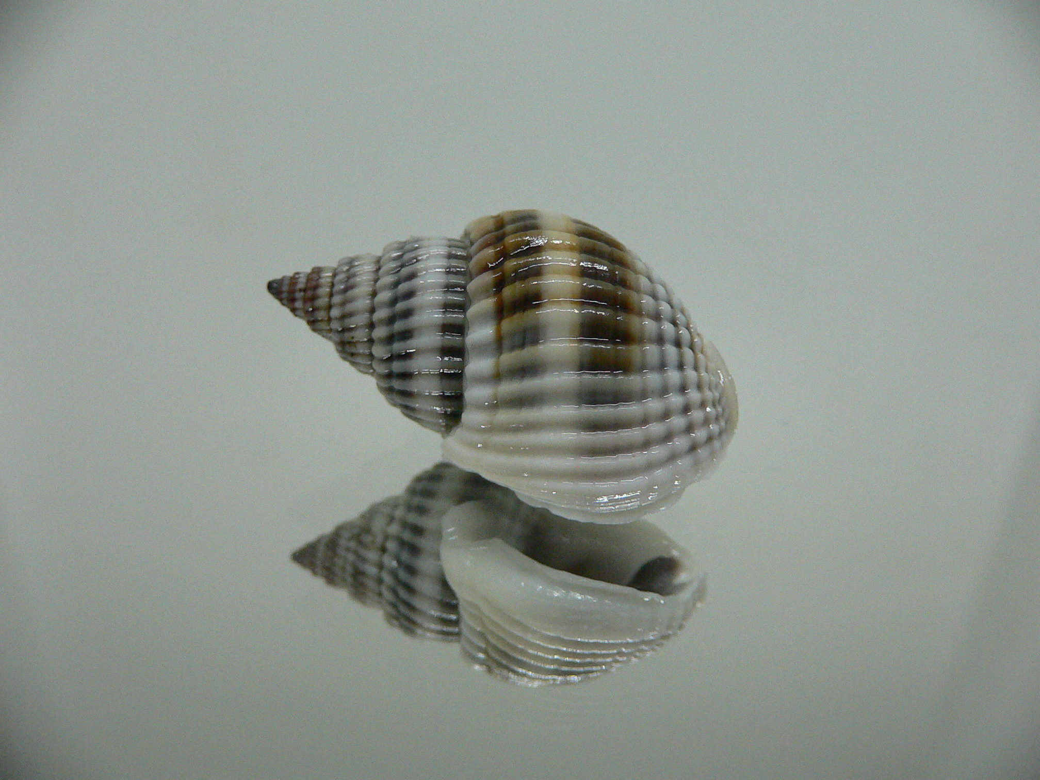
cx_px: 520
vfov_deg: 40.7
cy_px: 390
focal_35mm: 35
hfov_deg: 52.6
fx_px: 1052
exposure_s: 1/60
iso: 200
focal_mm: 4.6
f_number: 2.8
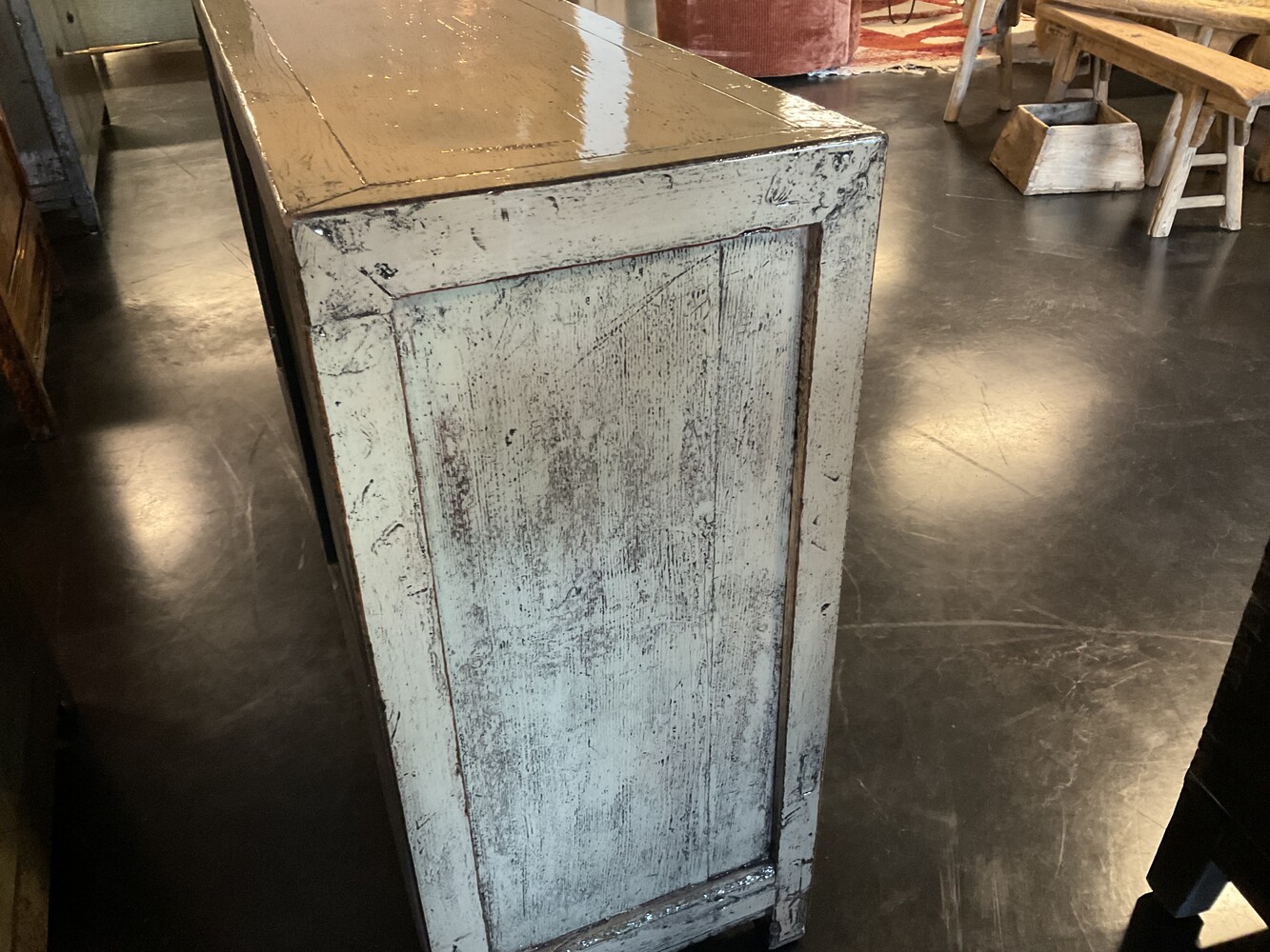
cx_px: 635
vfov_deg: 48.2
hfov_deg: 61.7
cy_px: 476
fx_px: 1064
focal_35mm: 29
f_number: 1.8
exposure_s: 1/25
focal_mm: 3
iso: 320
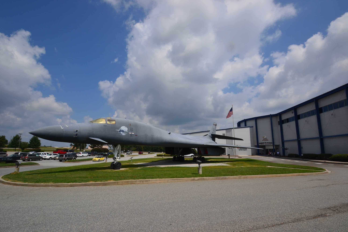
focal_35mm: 16
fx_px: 159
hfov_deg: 95.0
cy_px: 116
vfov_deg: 72.1
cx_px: 174
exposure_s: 1/500
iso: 250
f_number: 11
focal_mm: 11
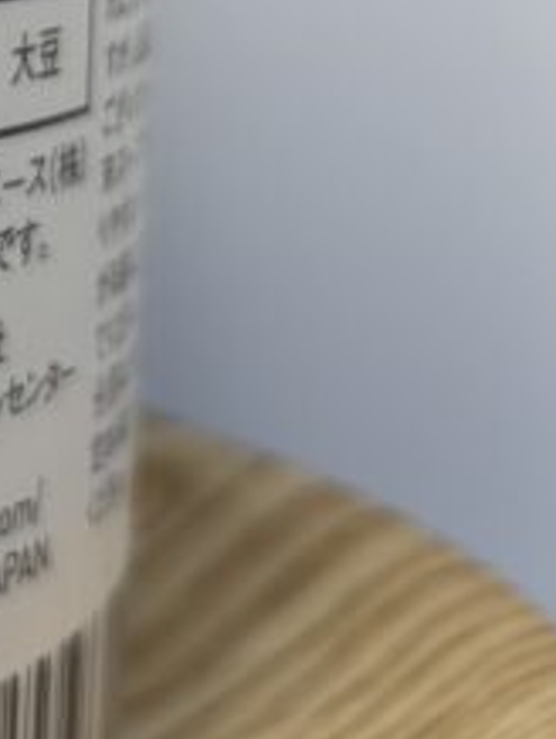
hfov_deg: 11.1
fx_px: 2608
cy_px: -231
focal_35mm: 122
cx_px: -539
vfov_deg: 15.3
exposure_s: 1/121
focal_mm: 5.96
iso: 64
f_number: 1.6
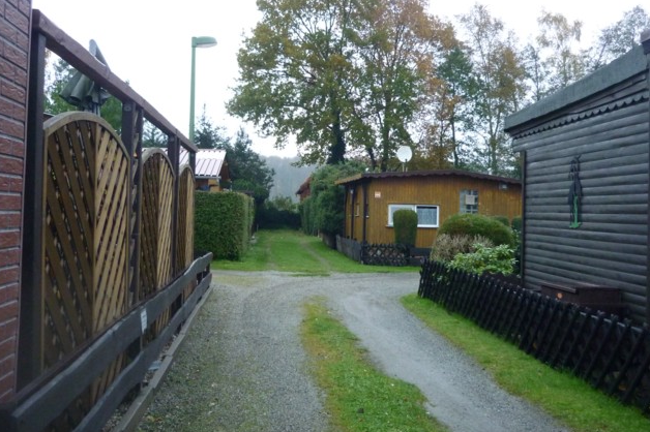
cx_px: 321
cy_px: 194
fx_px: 632
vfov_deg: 37.8
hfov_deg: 54.5
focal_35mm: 35
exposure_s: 1/30
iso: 400
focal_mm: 5.5
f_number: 2.8
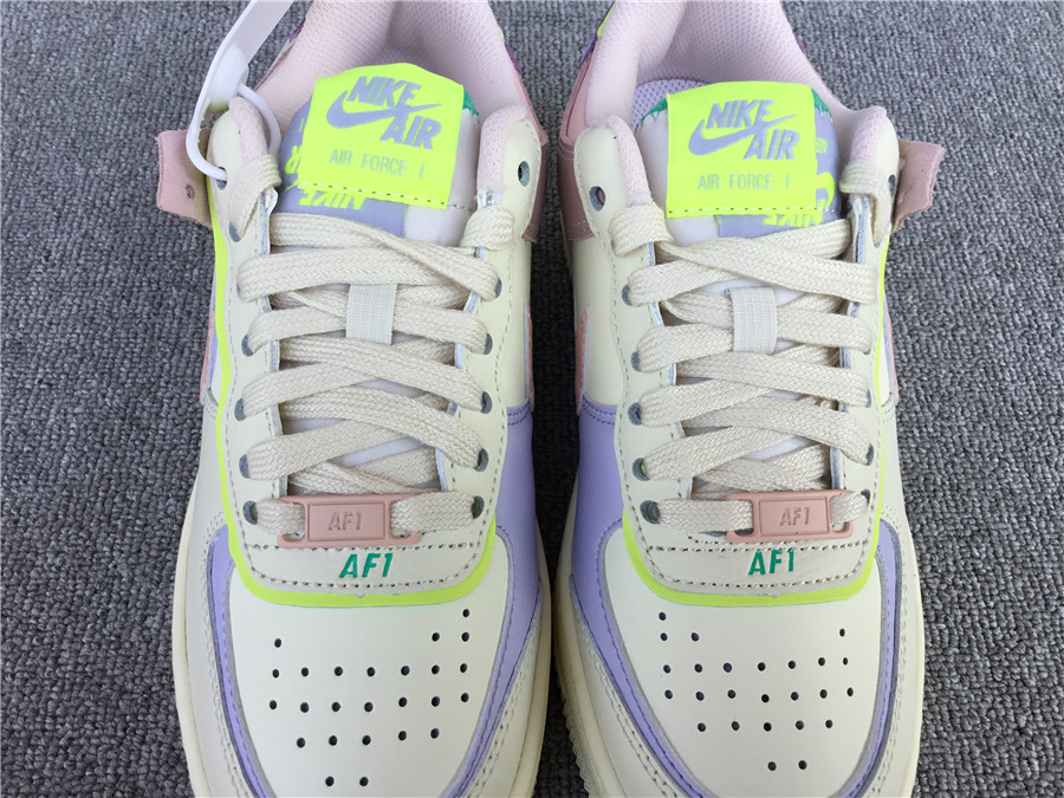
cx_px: 532
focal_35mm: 31
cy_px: 399
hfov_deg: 58.4
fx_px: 953
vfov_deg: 45.4
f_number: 2.4
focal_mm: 3.3
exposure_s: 1/307
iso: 25
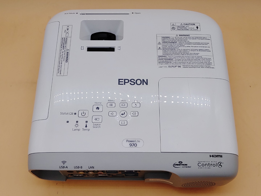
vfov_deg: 32.9
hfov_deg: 42.9
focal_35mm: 44
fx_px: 332
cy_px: 98
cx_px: 130
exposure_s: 1/194
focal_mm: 4.36
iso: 50
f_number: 1.8
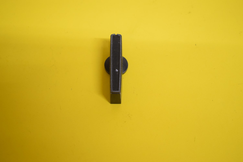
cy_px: 81
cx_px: 122
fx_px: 385
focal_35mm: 57
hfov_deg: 35.1
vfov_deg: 23.8
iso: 1800
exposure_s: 1/125
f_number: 4.8
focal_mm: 38
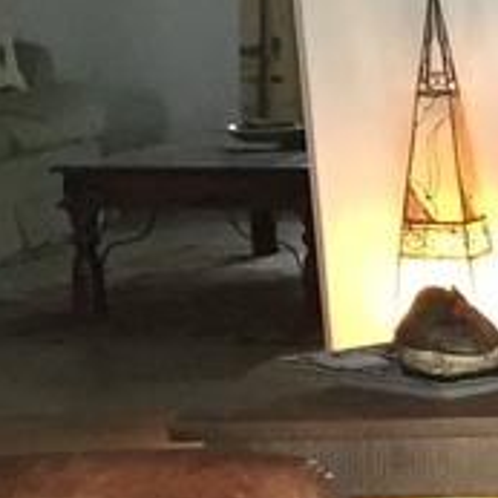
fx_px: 3093
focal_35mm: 190
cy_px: 452
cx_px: 1514
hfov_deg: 7.9
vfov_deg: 9.2
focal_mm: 4.15
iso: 160
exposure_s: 1/33
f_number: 2.2
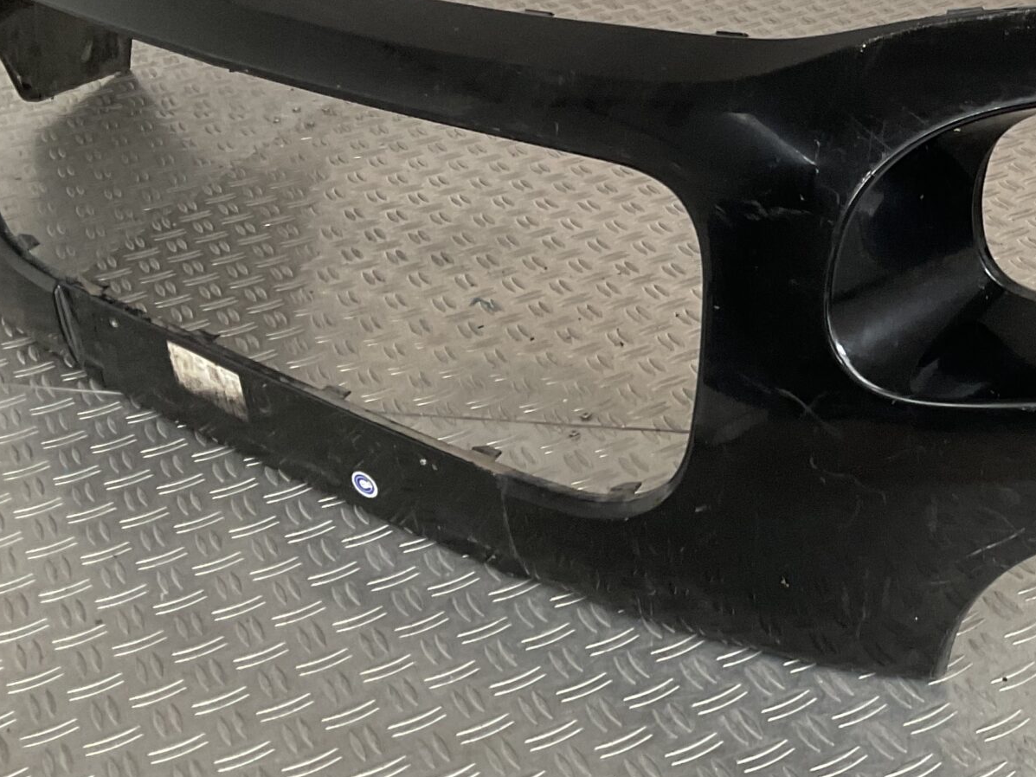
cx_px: 973
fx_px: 1856
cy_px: 242
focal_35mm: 62
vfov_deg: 23.5
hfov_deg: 29.6
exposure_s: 1/50
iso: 64
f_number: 1.8
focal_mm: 3
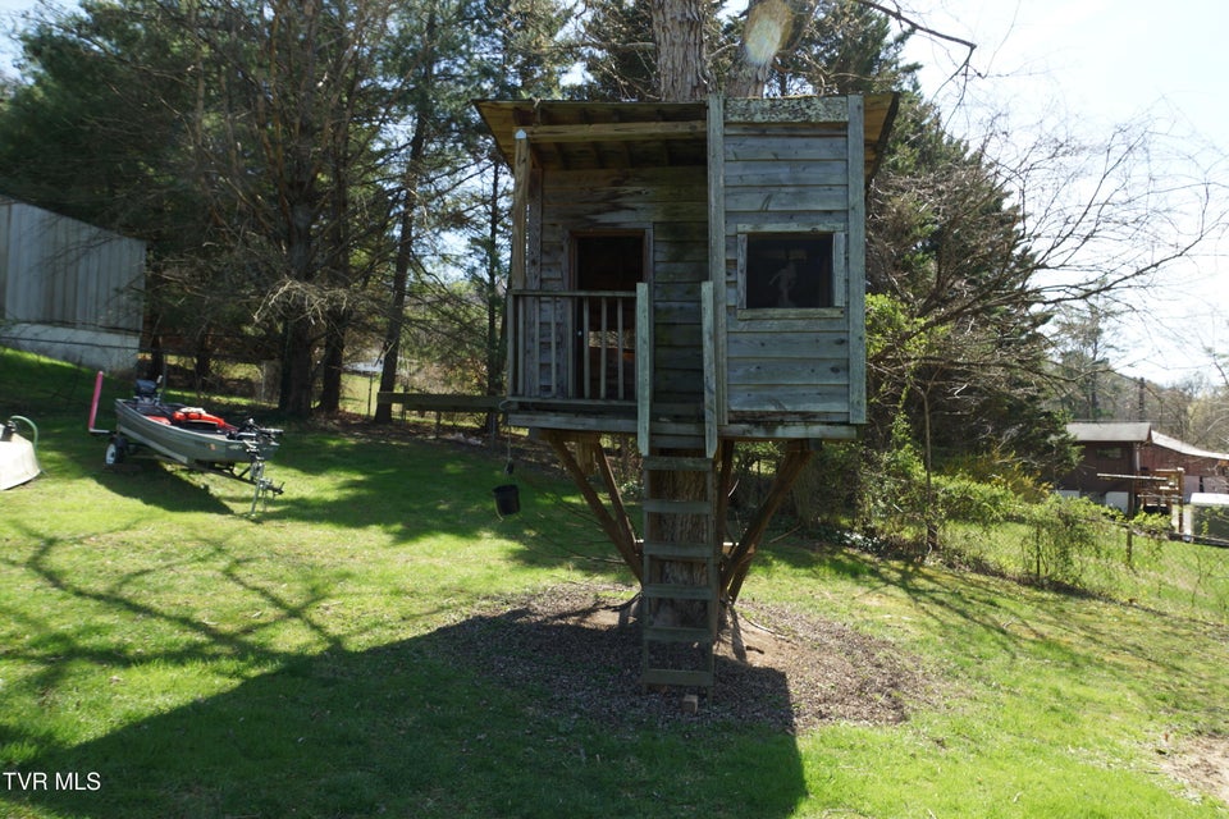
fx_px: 819
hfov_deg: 73.7
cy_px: 410
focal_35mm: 24
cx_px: 614
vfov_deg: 53.1
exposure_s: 1/125
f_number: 5.6
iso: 100
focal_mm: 16
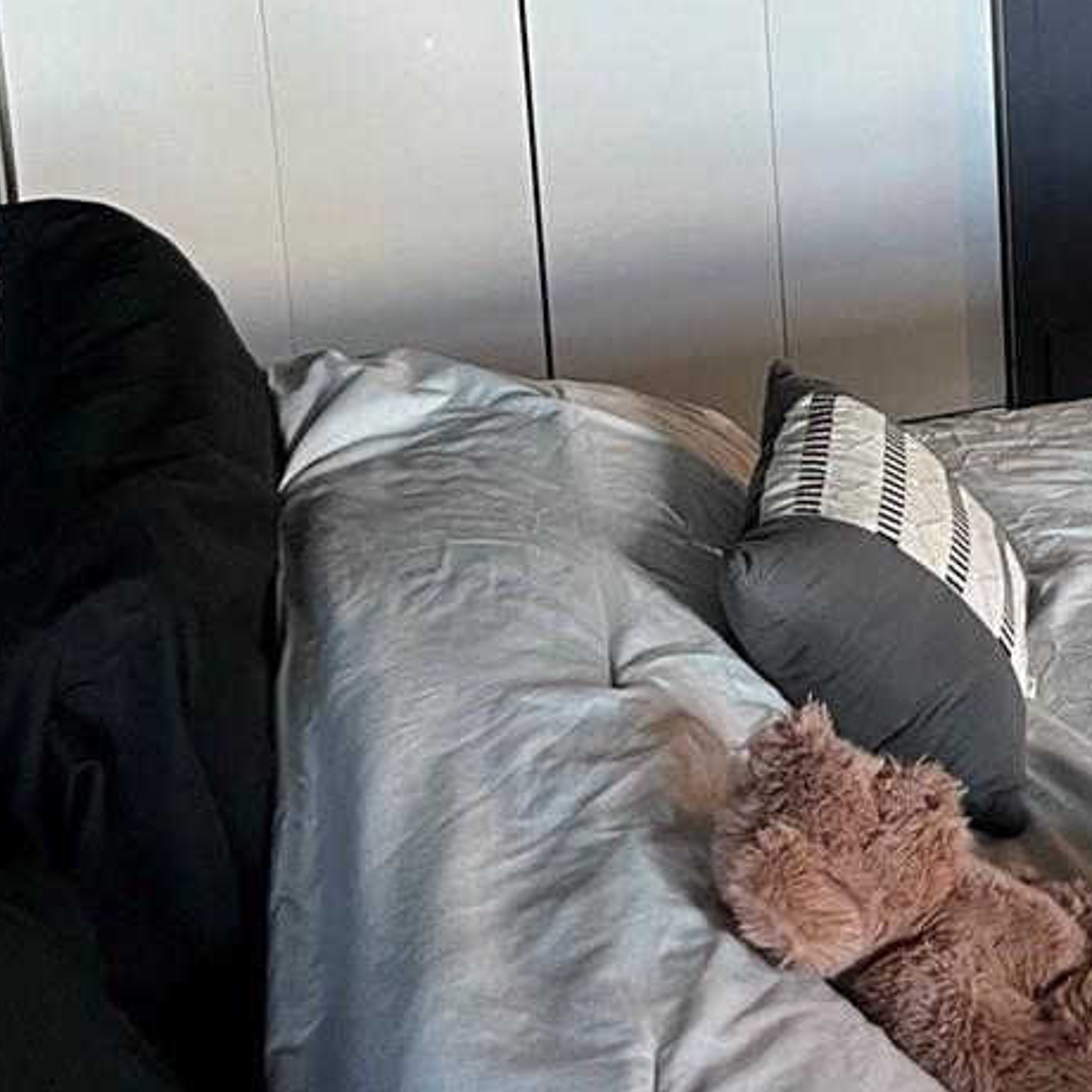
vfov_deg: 20.0
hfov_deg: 19.5
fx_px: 2855
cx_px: 1524
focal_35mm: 80
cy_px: -290
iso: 125
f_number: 1.6
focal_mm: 5.1
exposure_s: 1/60
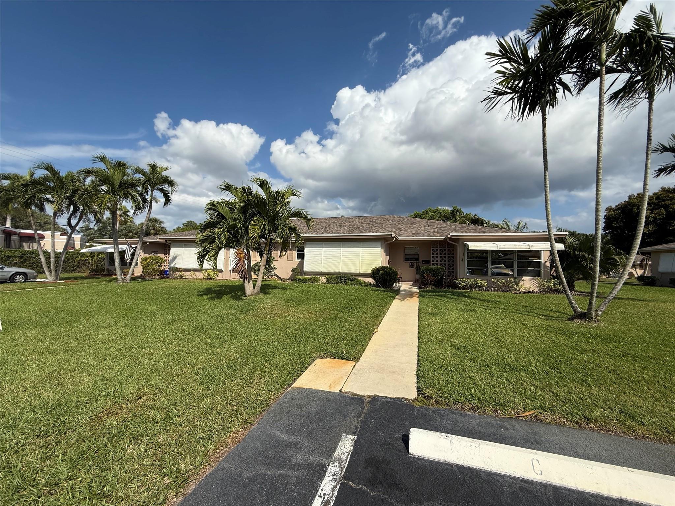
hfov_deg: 102.1
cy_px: 253
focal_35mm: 14
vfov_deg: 85.7
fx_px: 273
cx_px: 338
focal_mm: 2.22
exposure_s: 1/4425
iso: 50
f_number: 2.2
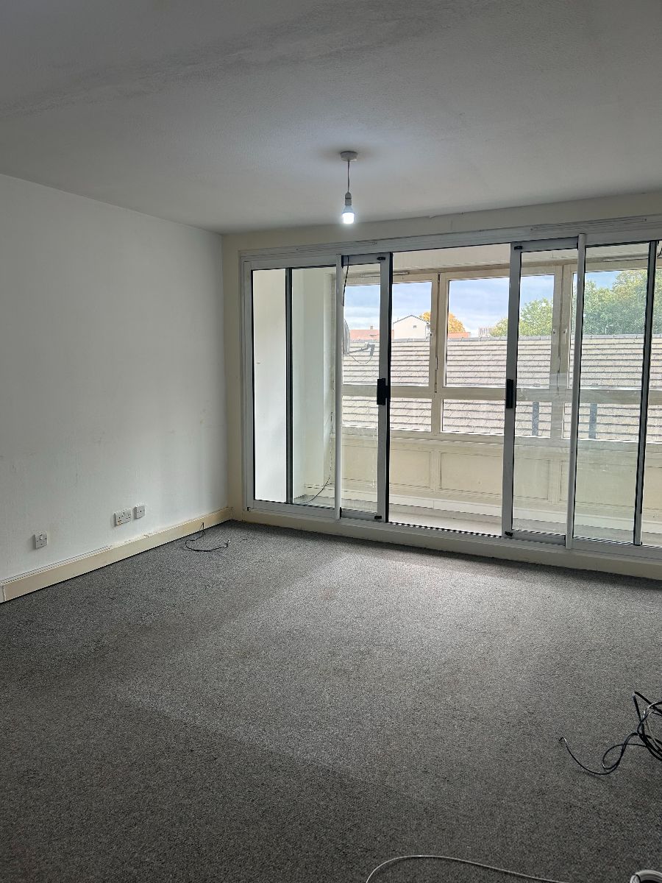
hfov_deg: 53.1
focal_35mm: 26
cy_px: 442
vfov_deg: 67.3
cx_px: 331
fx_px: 663
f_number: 1.5
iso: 40
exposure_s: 1/139
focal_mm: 5.7
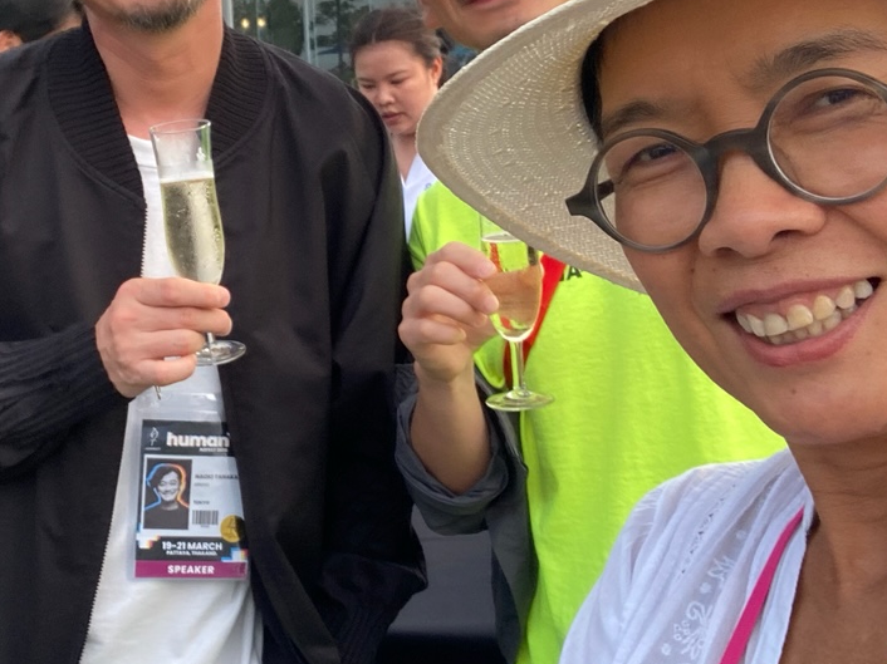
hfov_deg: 32.7
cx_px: 240
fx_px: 1486
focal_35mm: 58
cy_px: 321
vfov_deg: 25.2
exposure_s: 1/100
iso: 64
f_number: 2.2
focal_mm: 2.87
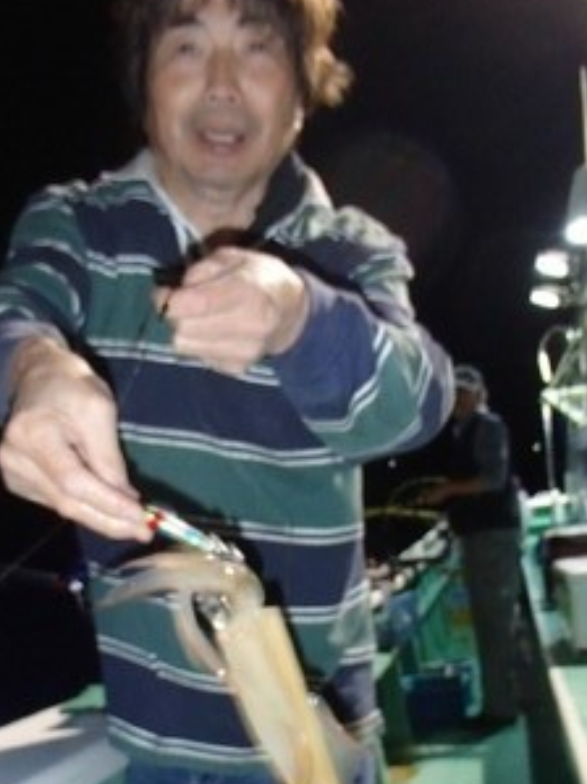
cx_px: 231
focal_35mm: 45
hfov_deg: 32.1
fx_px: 1018
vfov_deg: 41.7
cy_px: 506
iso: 400
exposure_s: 1/30
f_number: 3.9
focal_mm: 5
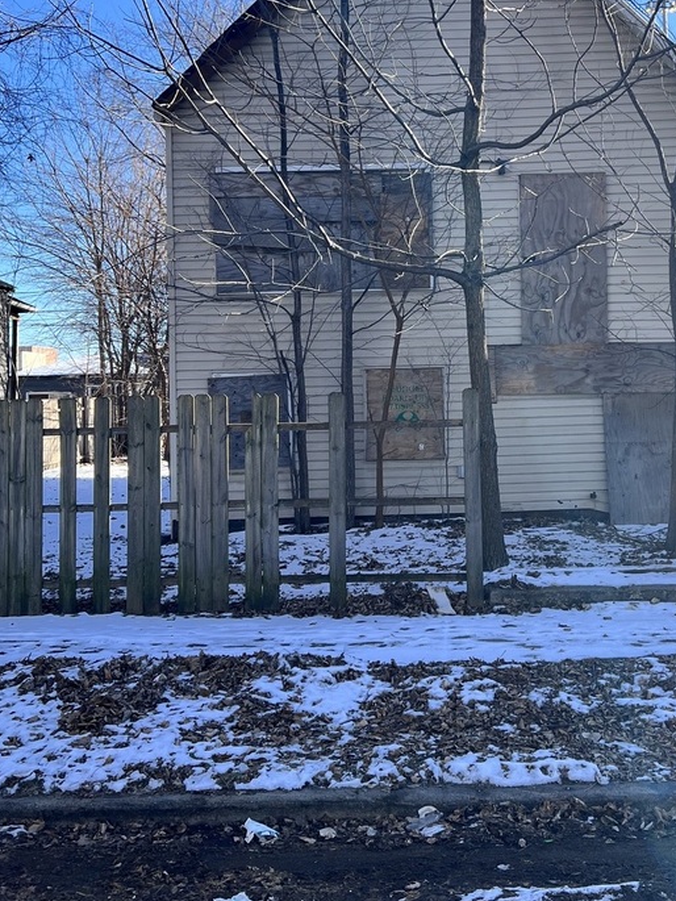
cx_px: 459
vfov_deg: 45.3
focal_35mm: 41
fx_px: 1067
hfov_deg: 34.8
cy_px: 329
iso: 50
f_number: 1.5
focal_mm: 5.7
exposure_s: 1/1531
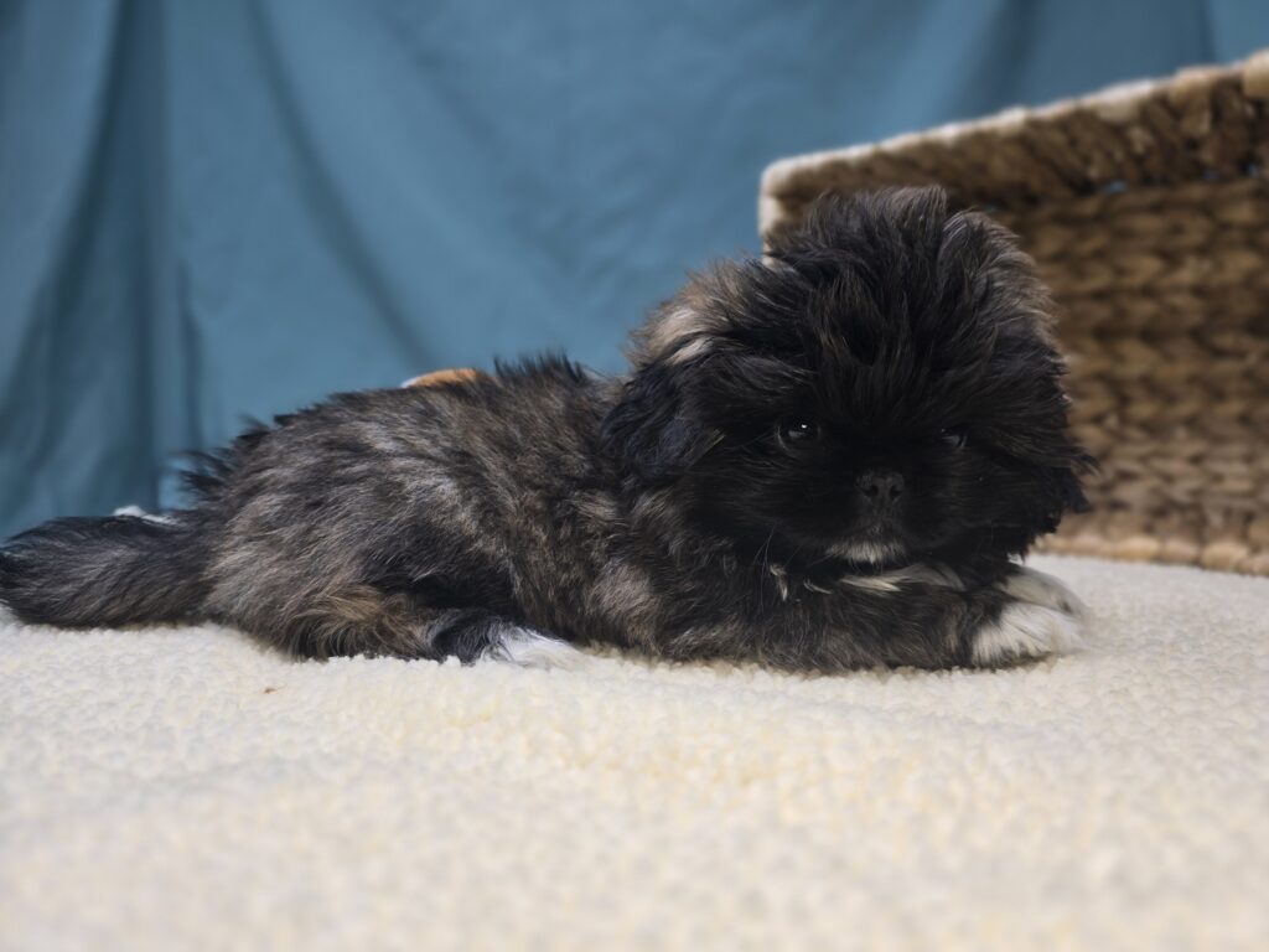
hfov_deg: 73.9
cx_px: 634
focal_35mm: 23
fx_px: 843
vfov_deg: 58.9
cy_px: 476
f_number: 1.7
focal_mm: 6.3
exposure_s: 1/70
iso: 32
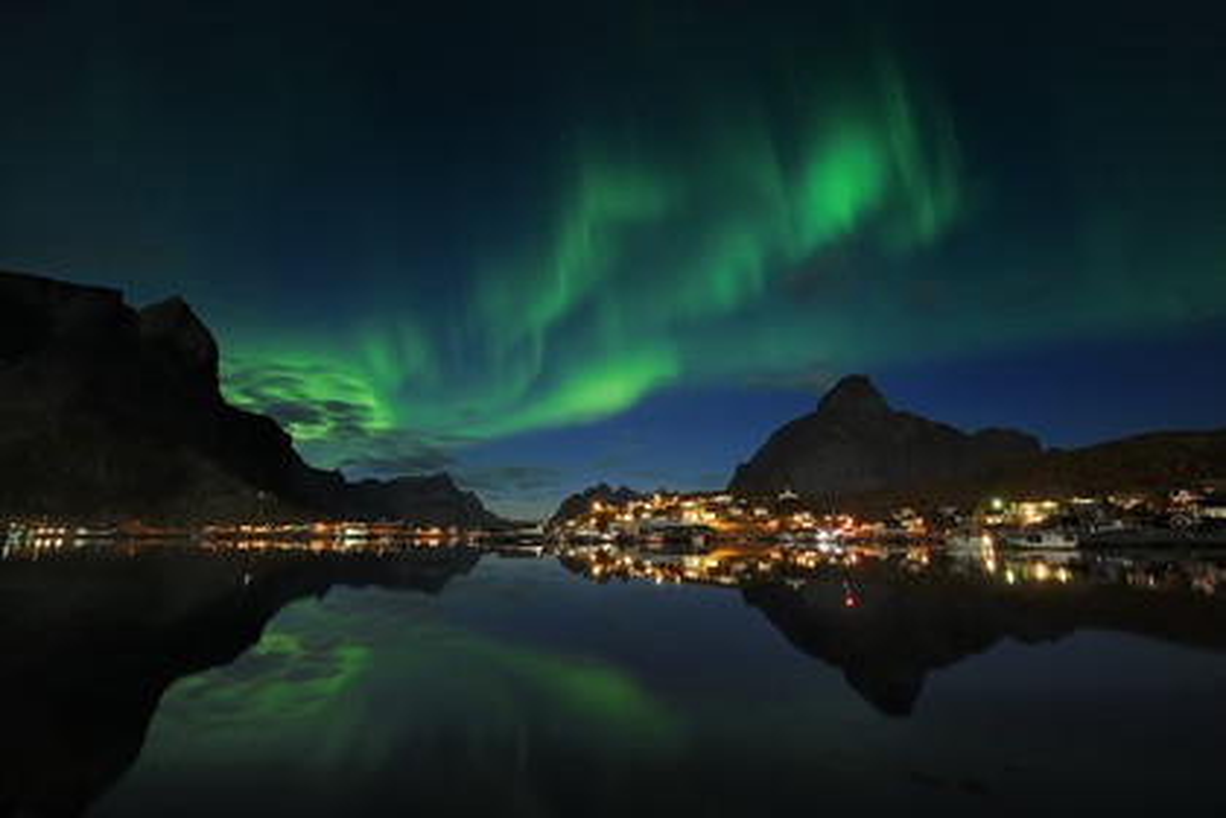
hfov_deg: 104.3
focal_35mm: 14
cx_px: 613
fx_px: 477
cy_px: 409
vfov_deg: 81.2
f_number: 5.6
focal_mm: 14
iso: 400
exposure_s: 15
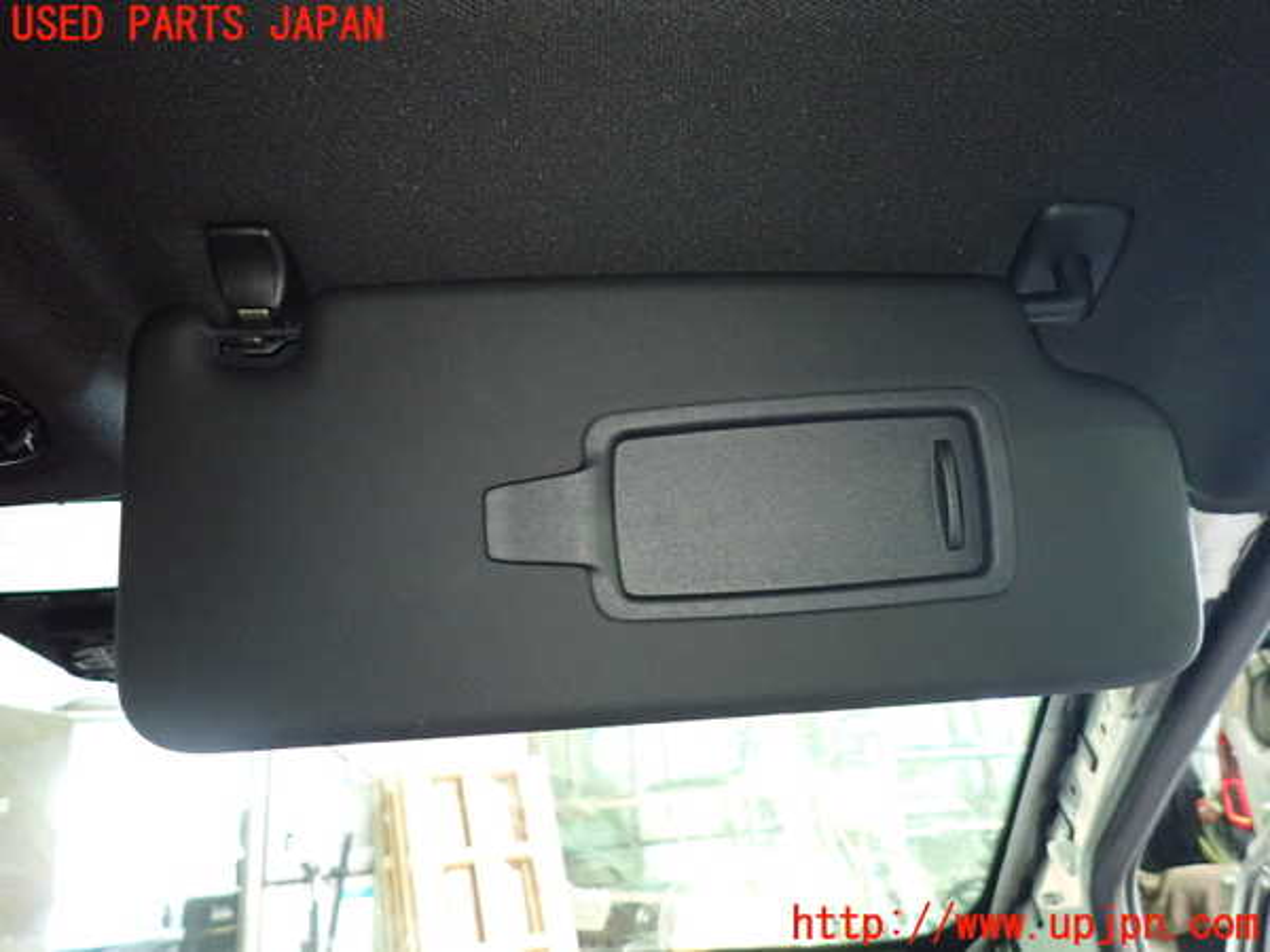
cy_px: 476
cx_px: 635
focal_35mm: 25
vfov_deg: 54.9
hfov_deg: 69.4
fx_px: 917
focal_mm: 4.5
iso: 800
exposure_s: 1/30
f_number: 2
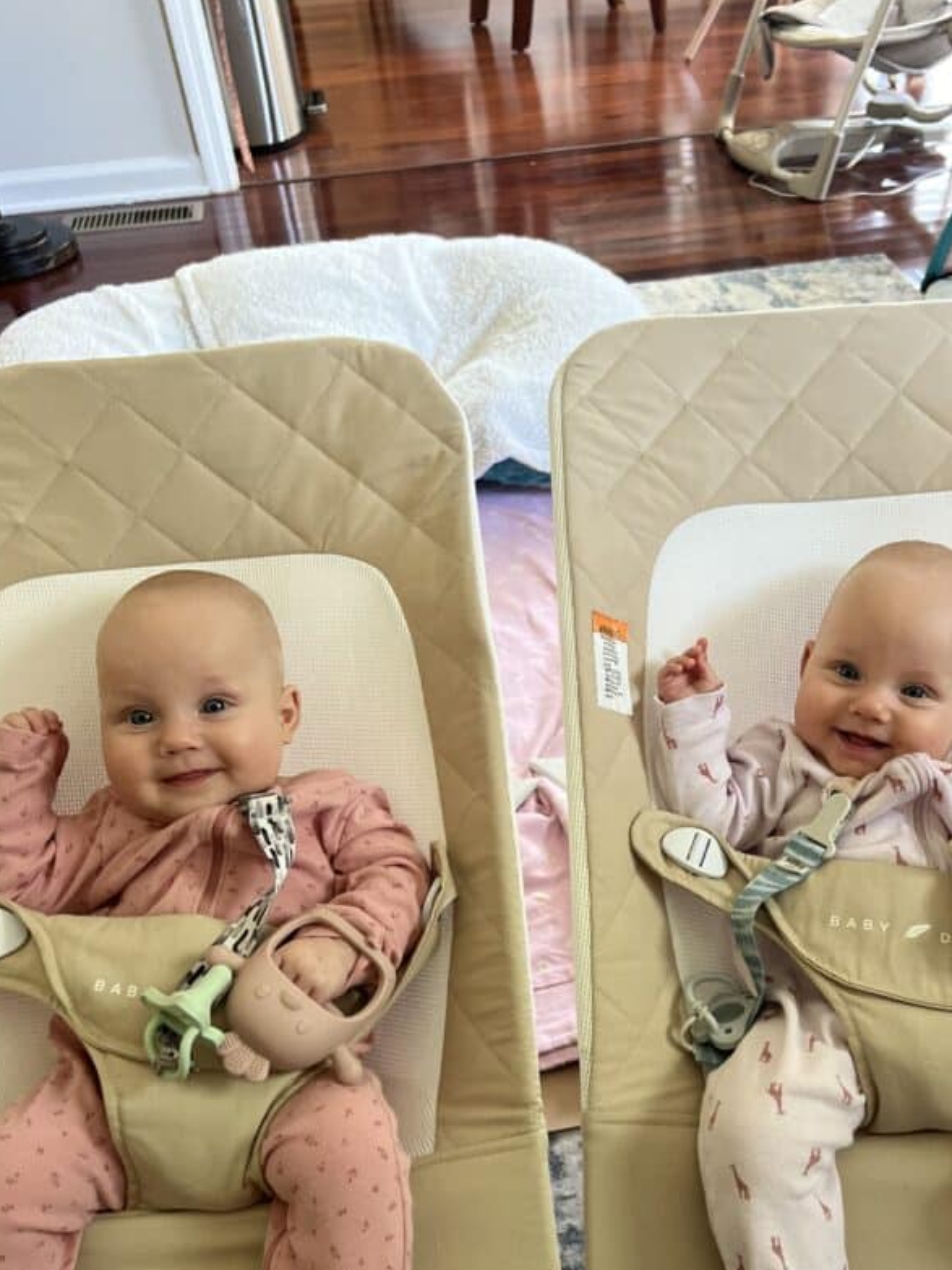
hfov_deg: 41.5
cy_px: 775
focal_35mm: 34
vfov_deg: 53.5
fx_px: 1247
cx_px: 589
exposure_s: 1/60
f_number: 1.5
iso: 250
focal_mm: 5.7
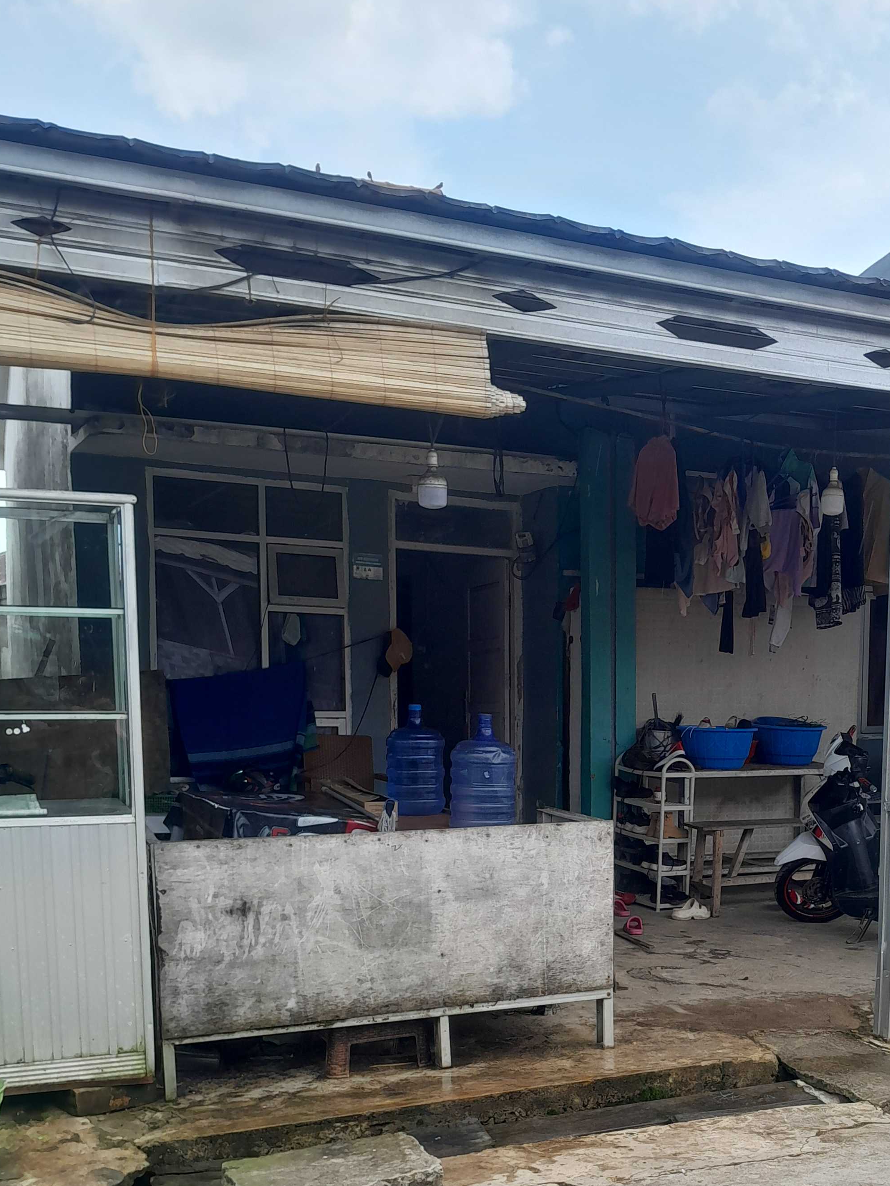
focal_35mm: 40
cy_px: 873
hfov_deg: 35.2
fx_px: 1371
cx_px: 664
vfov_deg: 45.4
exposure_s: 1/256
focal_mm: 3.98
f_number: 1.8
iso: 40
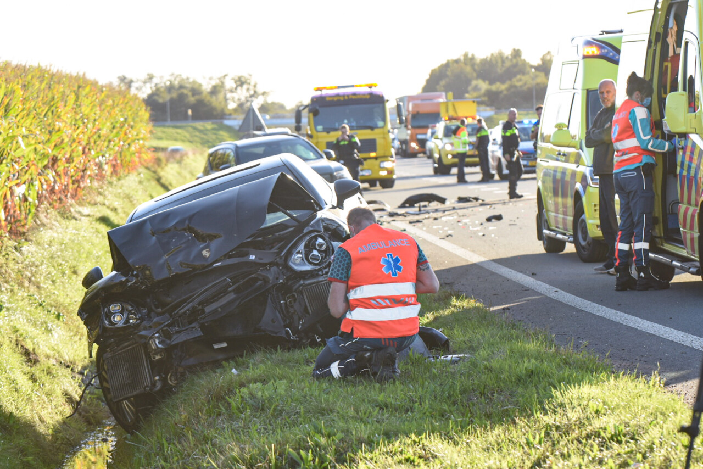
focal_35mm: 165
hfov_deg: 12.4
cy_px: 234
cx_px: 352
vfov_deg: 8.3
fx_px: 3223
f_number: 5
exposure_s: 1/250
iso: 200
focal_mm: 110
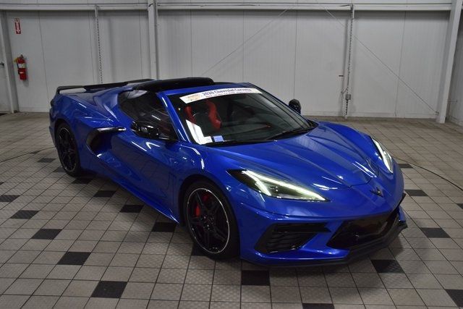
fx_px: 463
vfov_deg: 36.9
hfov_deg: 53.1
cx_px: 232
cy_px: 154
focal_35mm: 36
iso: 1100
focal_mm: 24
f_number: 8
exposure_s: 1/60
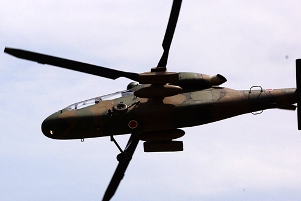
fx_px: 2257
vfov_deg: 5.1
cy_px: 100
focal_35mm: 270
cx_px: 150
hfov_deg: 7.6
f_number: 14
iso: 800
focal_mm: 180
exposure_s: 1/2500
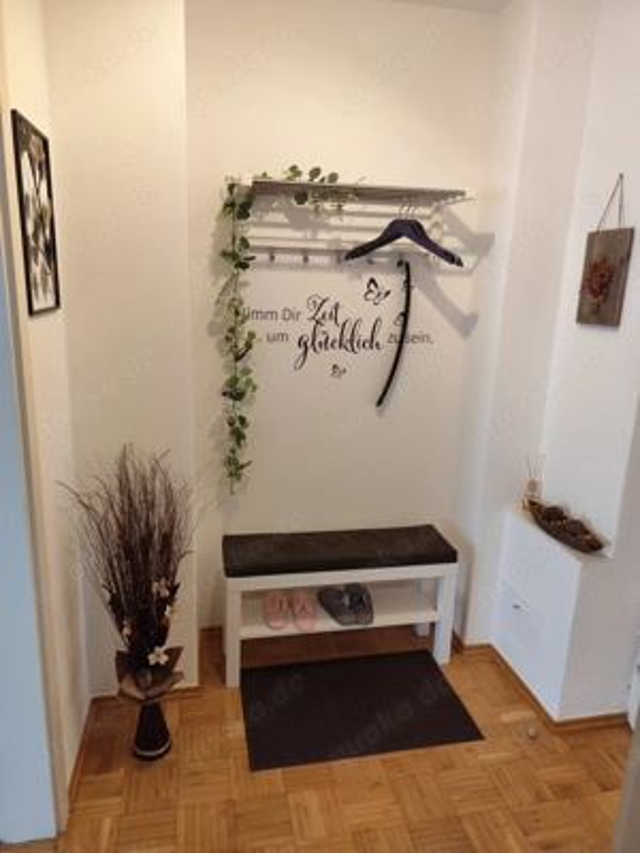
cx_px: 320
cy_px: 426
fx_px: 567
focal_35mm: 23
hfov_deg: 58.9
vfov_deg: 73.9
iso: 1000
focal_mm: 6.19
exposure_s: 1/50
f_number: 1.65
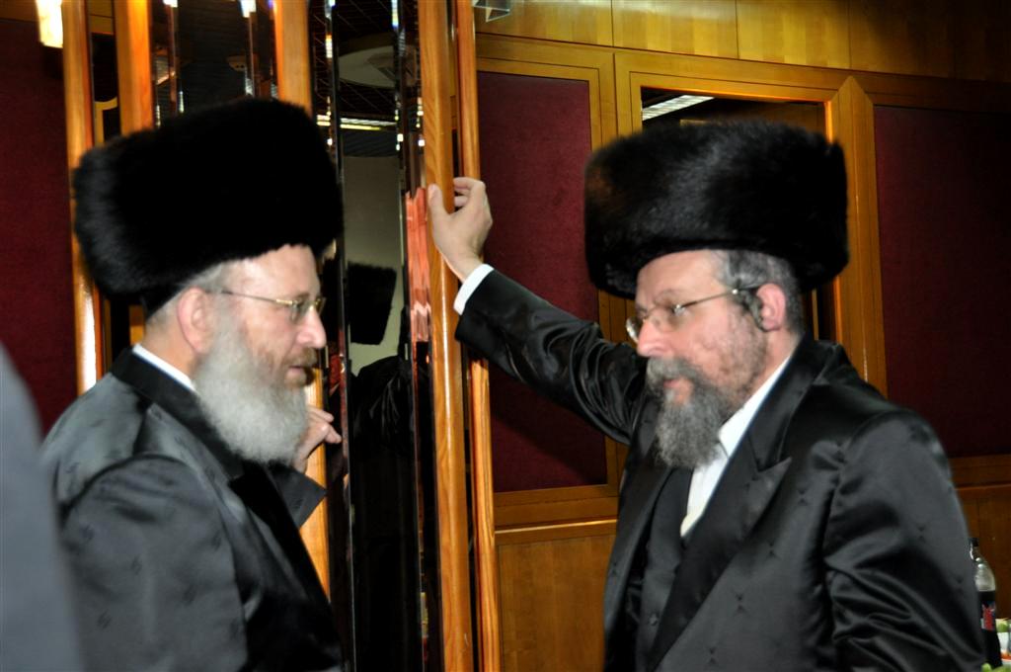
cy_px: 336
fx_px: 1472
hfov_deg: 37.9
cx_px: 506
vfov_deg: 25.7
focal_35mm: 52
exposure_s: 1/60
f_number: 4.2
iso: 800
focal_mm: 35
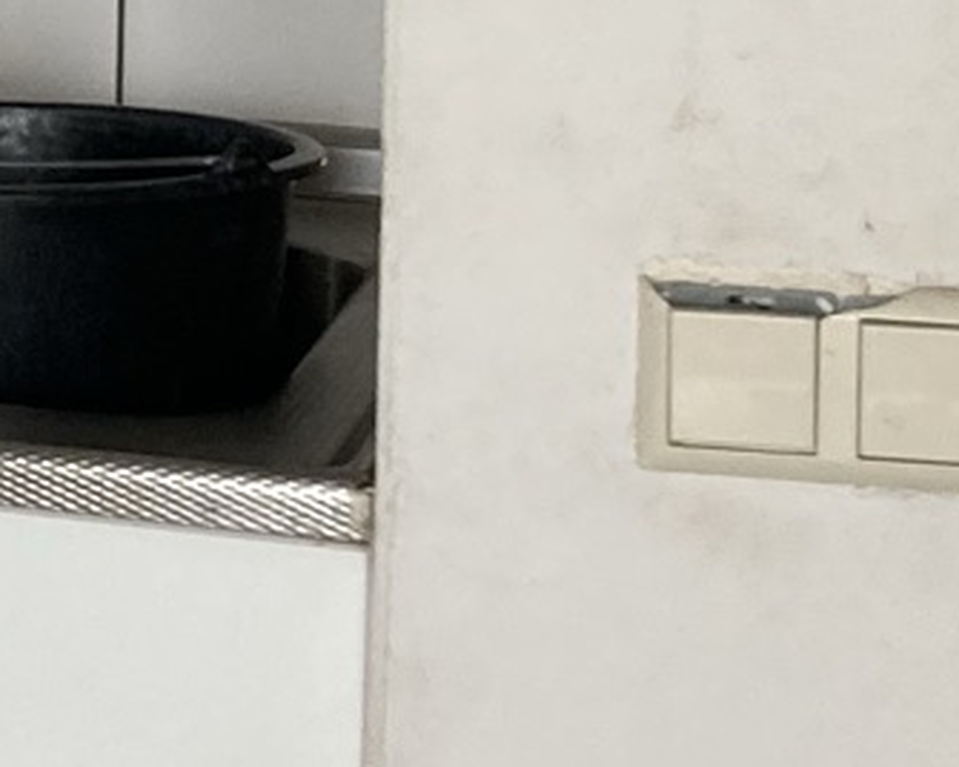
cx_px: -993
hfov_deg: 10.6
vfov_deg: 9.1
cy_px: -169
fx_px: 4740
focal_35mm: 167
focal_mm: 3.99
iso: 80
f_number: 1.8
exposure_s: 1/50
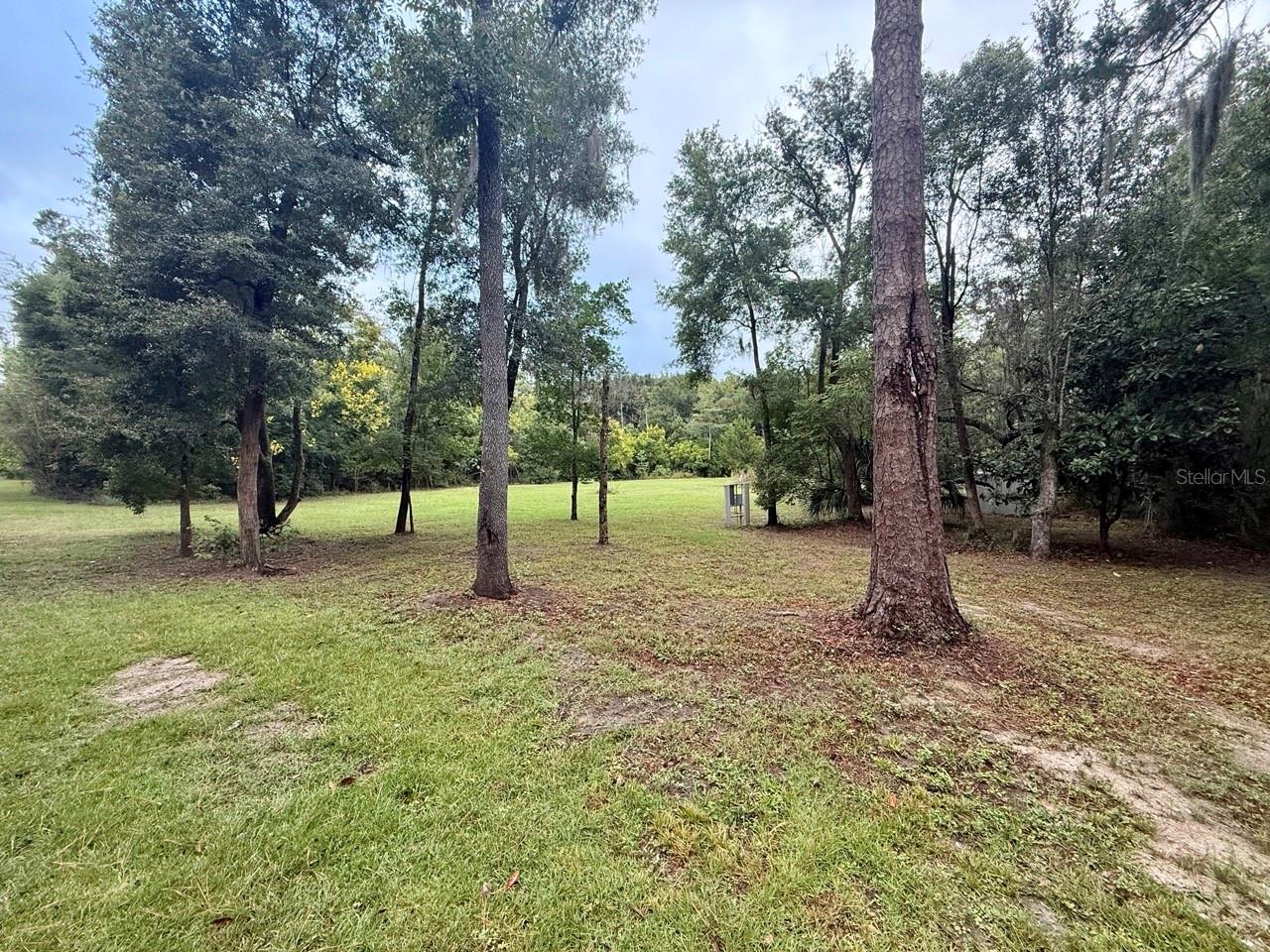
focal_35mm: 14
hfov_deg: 102.1
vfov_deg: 85.7
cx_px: 635
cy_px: 476
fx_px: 514
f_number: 2.2
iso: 160
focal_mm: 2.22
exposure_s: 1/99
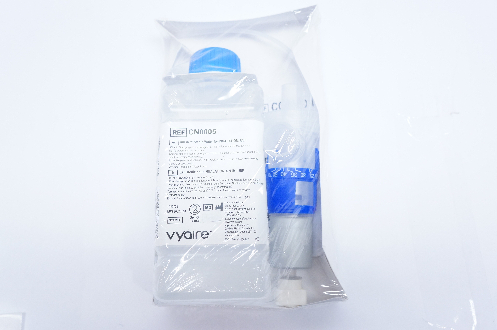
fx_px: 434
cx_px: 248
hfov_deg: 59.5
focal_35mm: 32
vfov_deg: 41.6
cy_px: 165
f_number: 5.6
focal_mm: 21
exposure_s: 1/100
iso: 1600
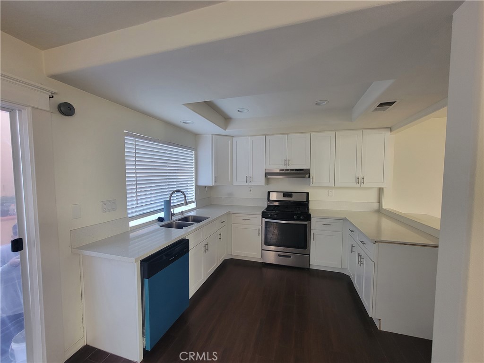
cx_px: 242
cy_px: 182
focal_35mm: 13
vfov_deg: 89.9
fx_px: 182
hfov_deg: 106.2
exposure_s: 1/60
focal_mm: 2.2
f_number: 2.2
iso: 160
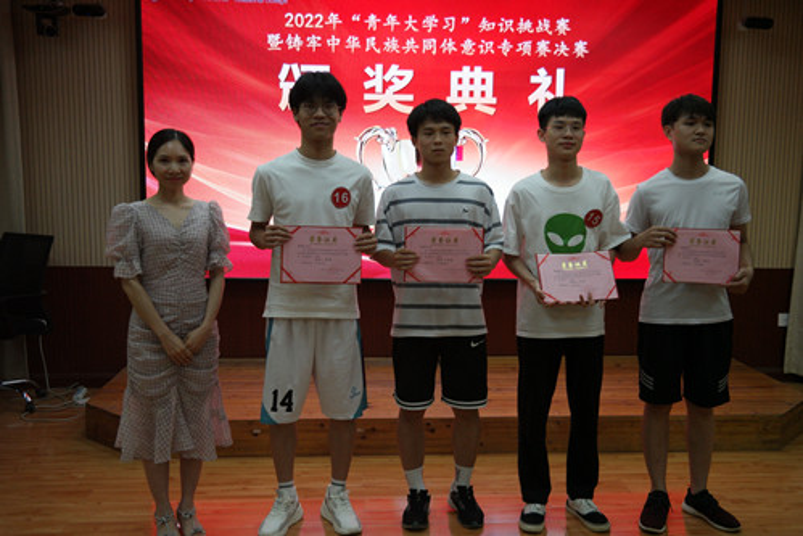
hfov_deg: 53.1
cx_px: 402
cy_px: 268
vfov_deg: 36.9
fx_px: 803
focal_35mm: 36
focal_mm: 24
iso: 1600
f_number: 4
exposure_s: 1/250
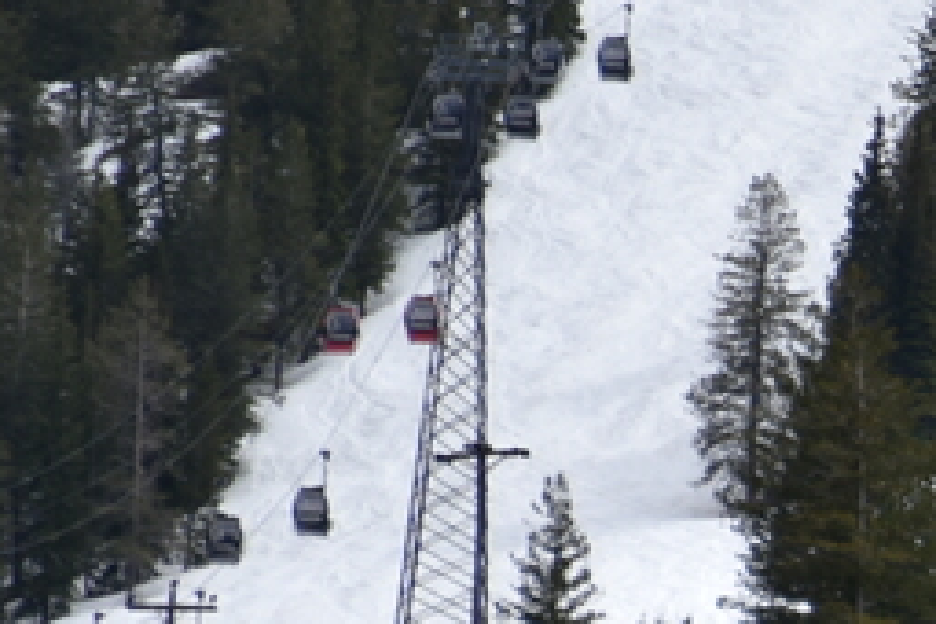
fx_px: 39153
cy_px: 584
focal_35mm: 1506
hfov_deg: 1.4
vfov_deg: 0.9
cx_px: 1494
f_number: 5.6
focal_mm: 300
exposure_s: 1/640
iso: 125
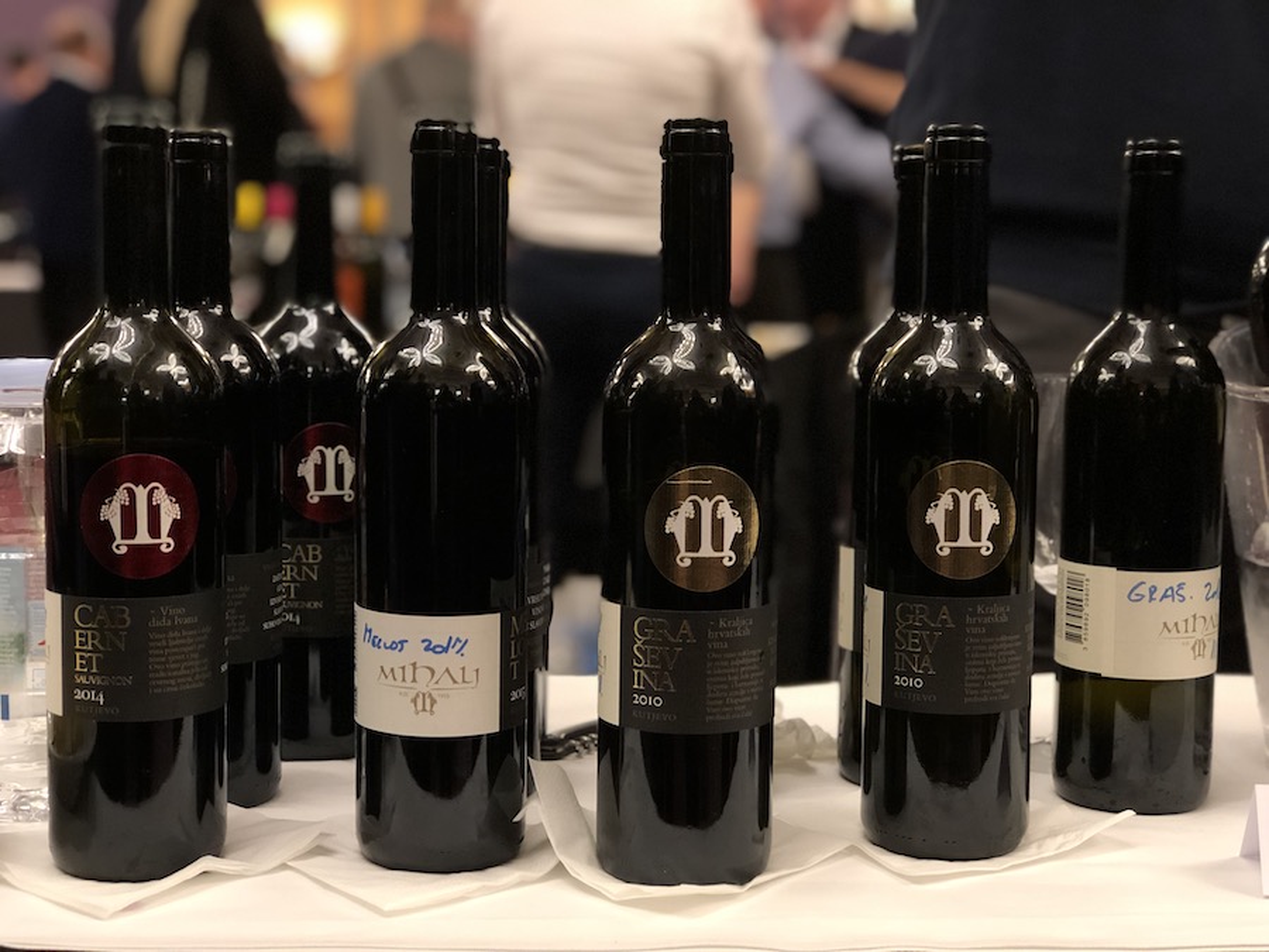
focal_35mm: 57
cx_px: 634
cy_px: 476
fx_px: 2090
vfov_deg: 25.7
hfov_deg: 33.8
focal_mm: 6.6
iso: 125
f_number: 2.8
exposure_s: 1/33
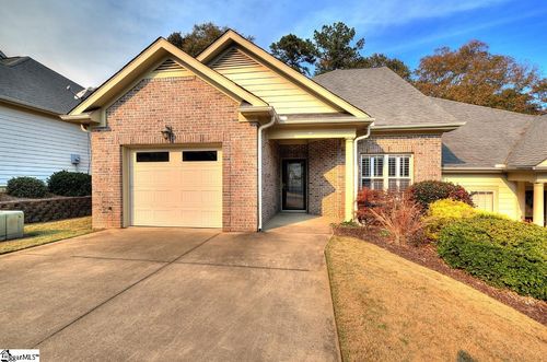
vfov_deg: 70.2
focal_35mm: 17
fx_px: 258
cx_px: 274
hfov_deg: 93.4
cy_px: 181
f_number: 11
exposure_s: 1/250
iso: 400
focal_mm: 17
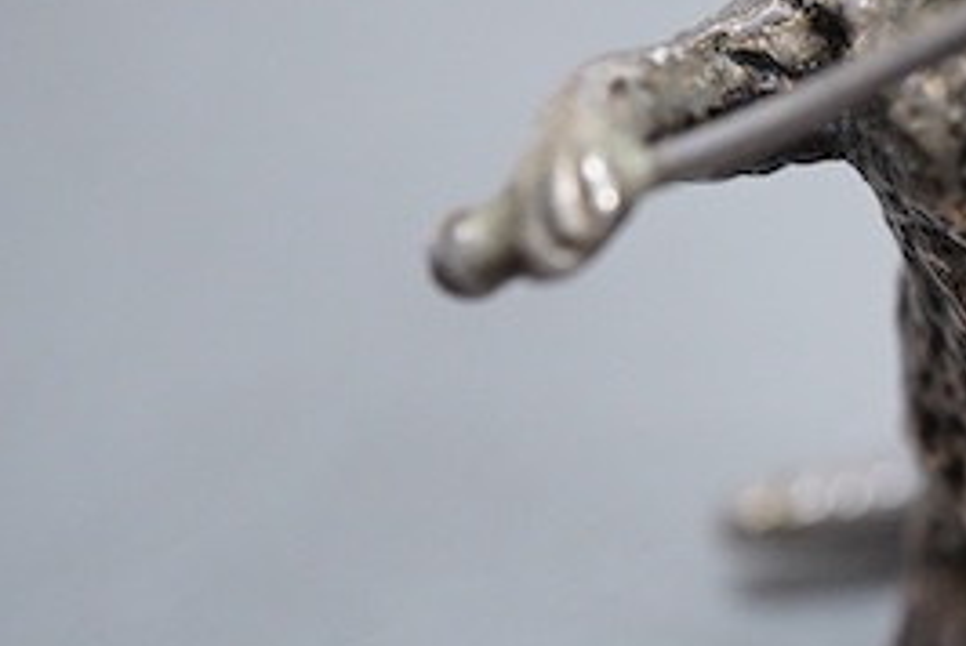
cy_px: 225
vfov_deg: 9.0
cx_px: 1050
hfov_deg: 13.2
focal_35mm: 152
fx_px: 4083
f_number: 5.6
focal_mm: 30
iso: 1250
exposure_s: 1/125
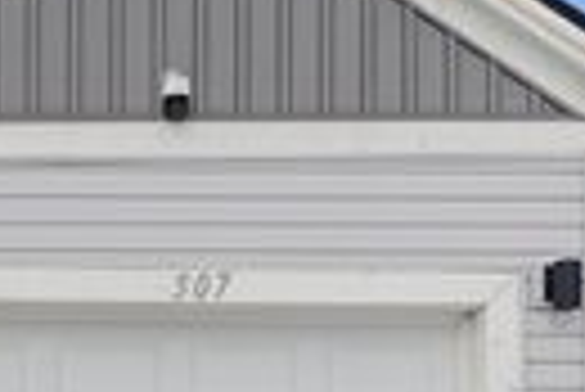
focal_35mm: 119
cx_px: -234
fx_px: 1936
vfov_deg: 11.5
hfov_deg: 16.0
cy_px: 324
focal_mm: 31
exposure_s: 1/8000
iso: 100
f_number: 4
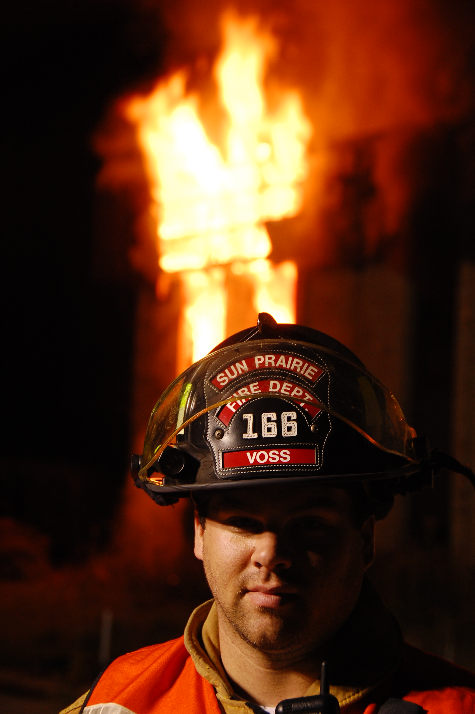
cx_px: 238
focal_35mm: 112
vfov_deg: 18.2
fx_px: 2231
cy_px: 357
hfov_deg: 12.2
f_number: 5.6
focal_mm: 75
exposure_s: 1/40
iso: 400
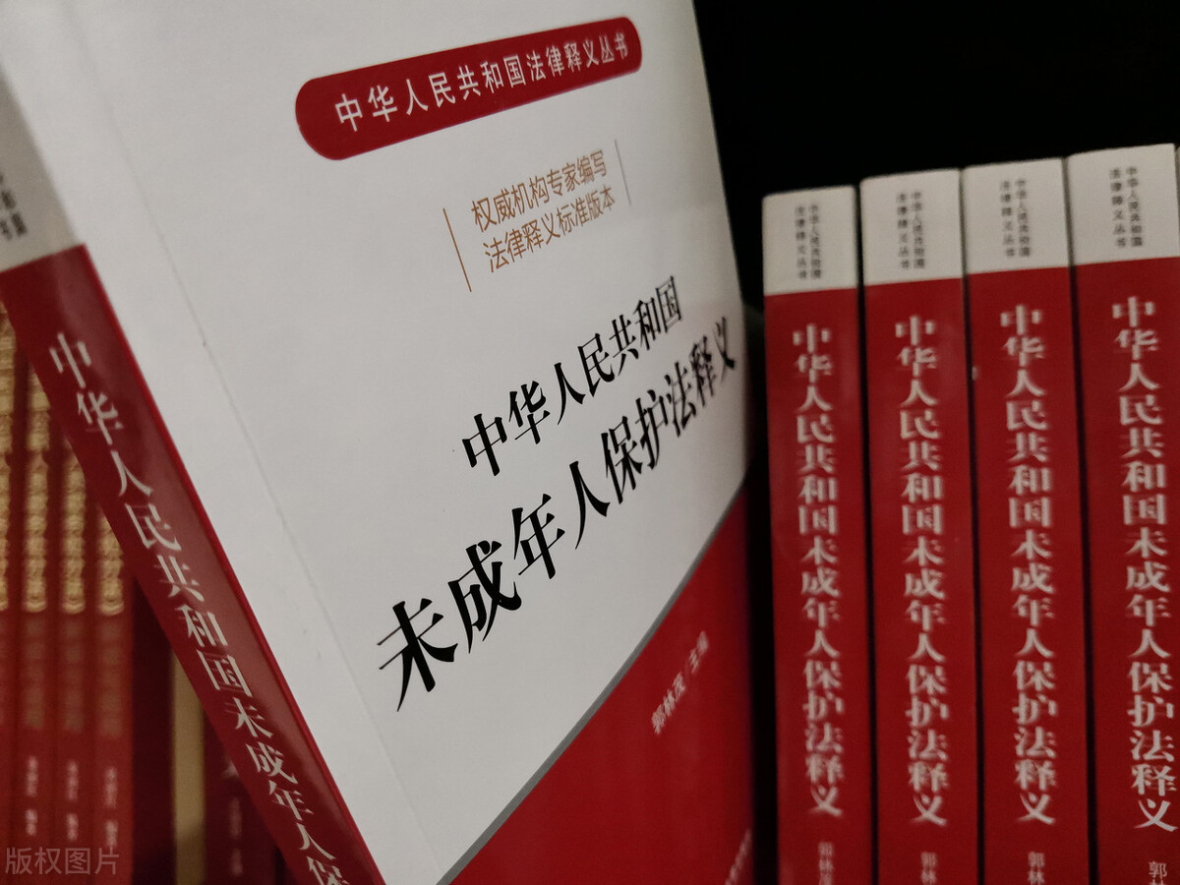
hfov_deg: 67.3
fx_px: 886
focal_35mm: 26
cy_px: 442
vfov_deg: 53.1
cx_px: 590
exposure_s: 1/33.3
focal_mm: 4.66
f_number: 1.4
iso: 400
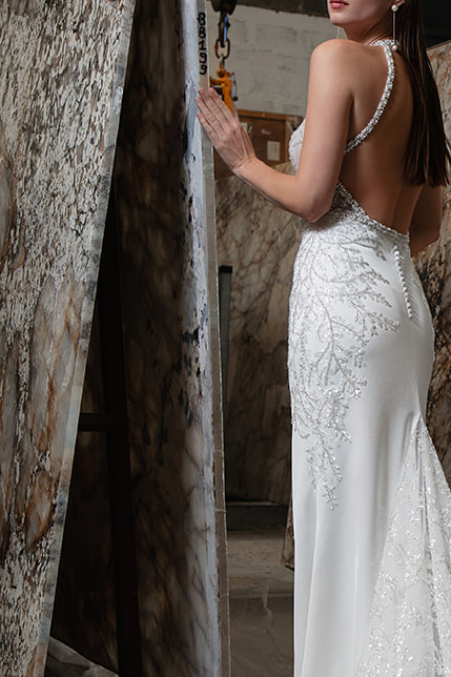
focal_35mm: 87
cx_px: 476
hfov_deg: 15.4
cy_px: 326
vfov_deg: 23.4
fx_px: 1636
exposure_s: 1/250
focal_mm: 35
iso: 500
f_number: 4.5
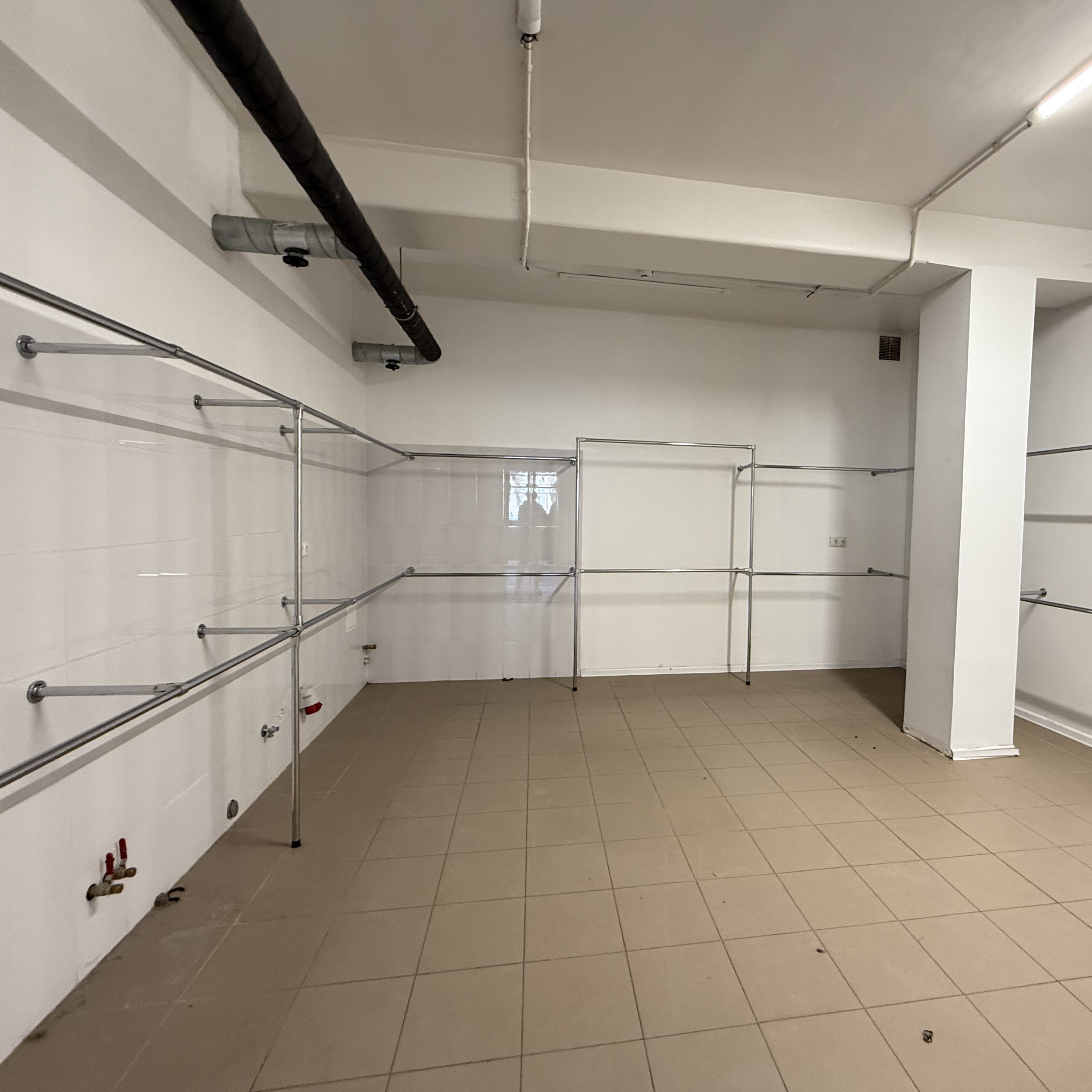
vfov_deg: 84.0
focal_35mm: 17
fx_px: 607
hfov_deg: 83.2
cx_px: 643
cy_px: 541
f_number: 2.2
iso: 200
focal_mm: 2.22
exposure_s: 1/50
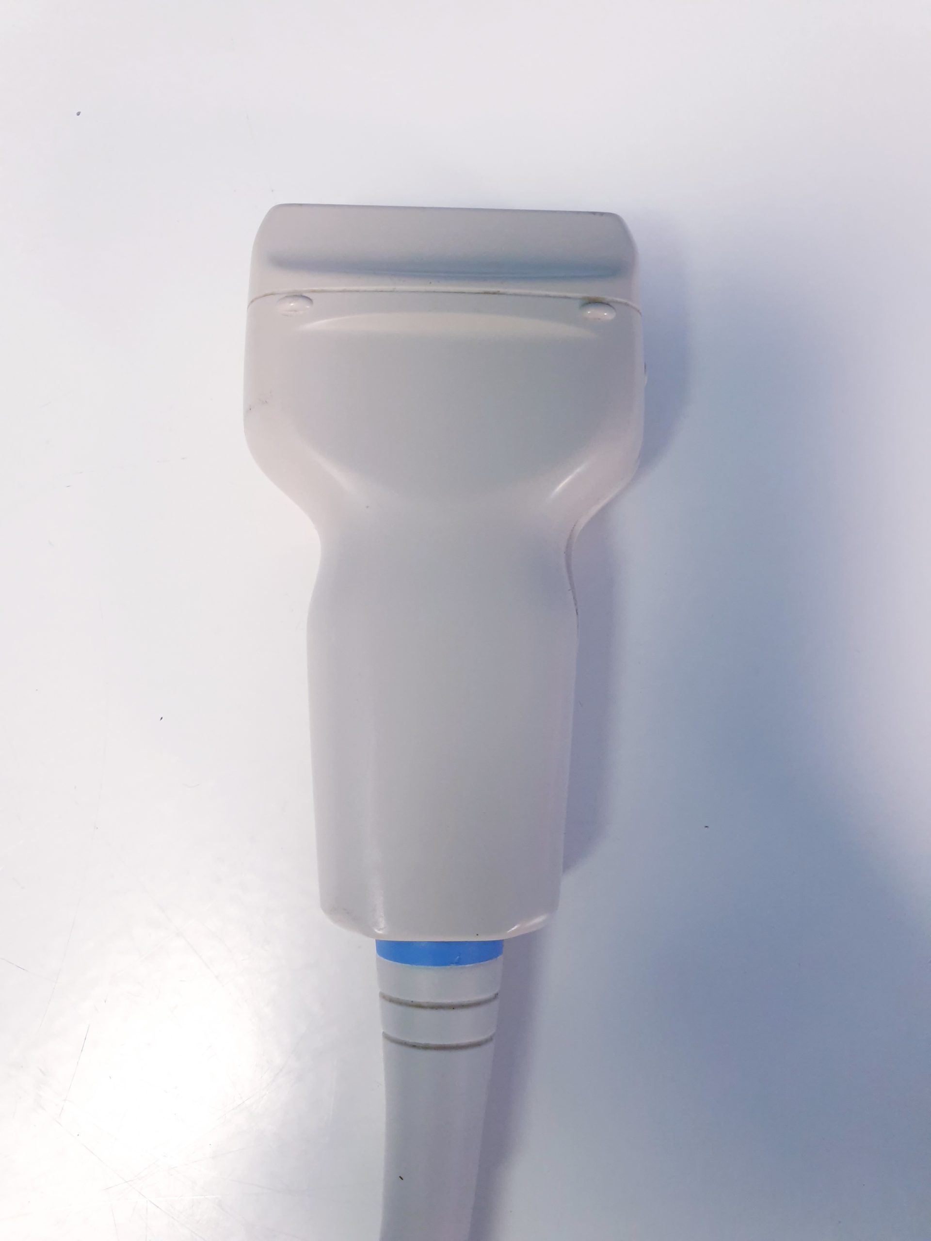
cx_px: 466
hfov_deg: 53.1
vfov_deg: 67.3
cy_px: 620
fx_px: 932
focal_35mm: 26
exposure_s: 1/50
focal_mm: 4.3
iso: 160
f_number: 2.4
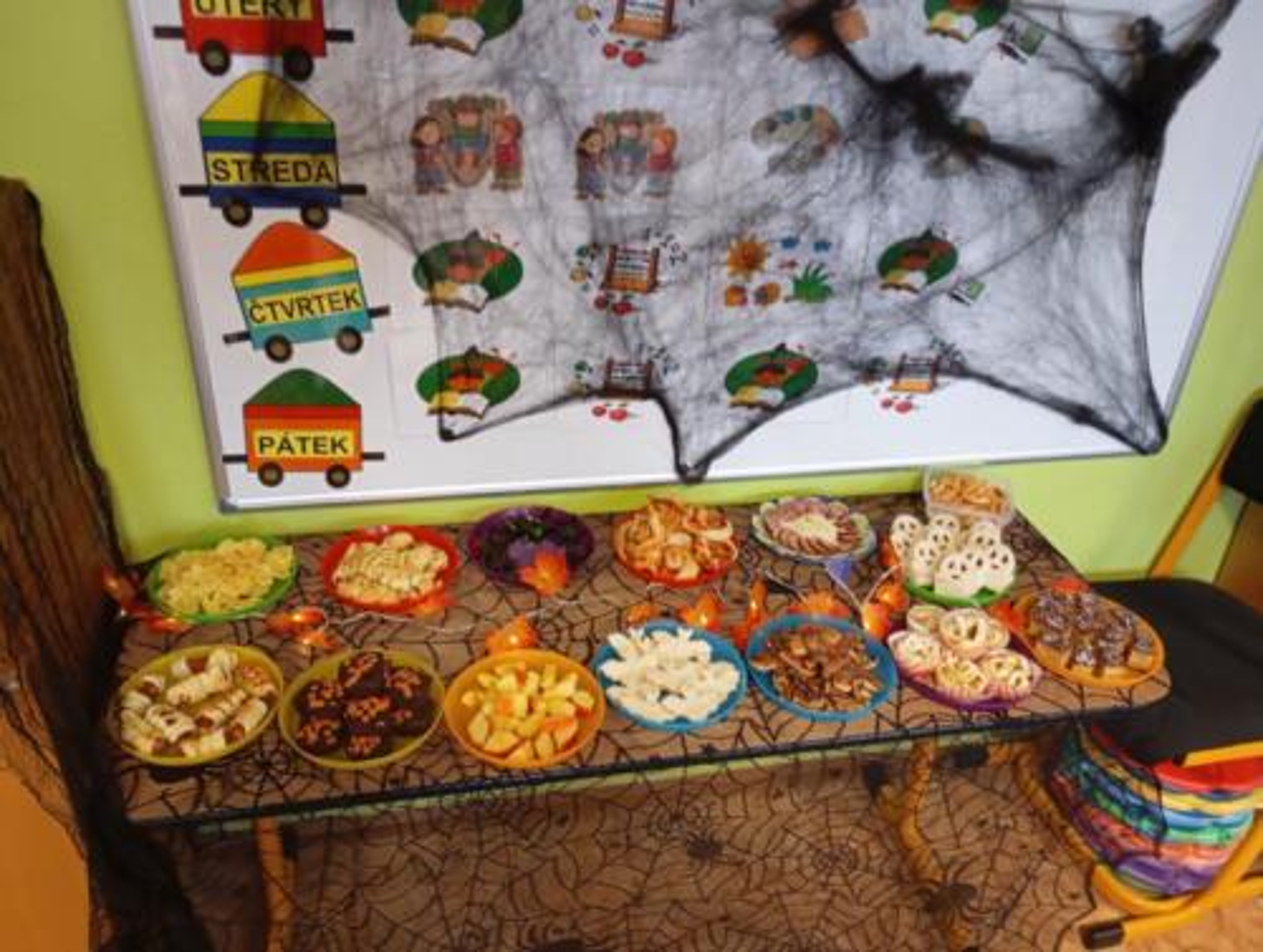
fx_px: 1024
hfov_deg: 63.3
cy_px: 476
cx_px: 632
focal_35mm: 28
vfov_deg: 49.9
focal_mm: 4.27
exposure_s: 1/25
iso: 1297
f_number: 1.8
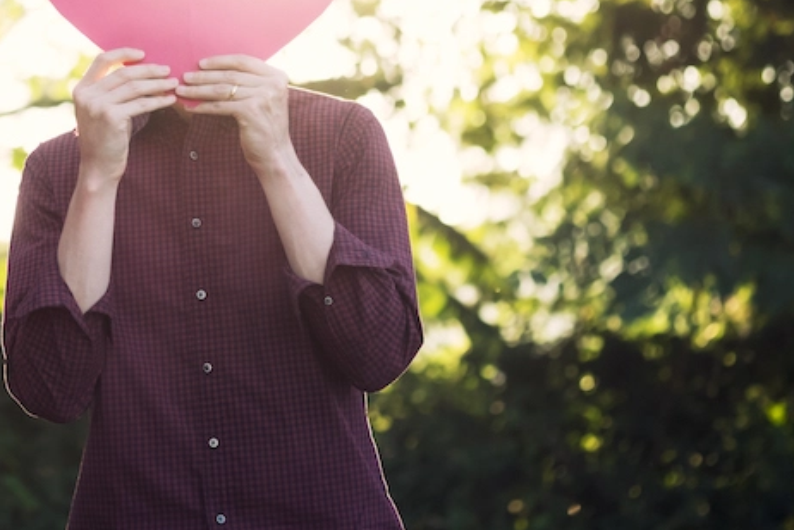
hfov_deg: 13.1
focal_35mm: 156
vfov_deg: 8.8
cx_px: 144
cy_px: 83
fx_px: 3440
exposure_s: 1/1000
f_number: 2.4
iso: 200
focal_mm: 60
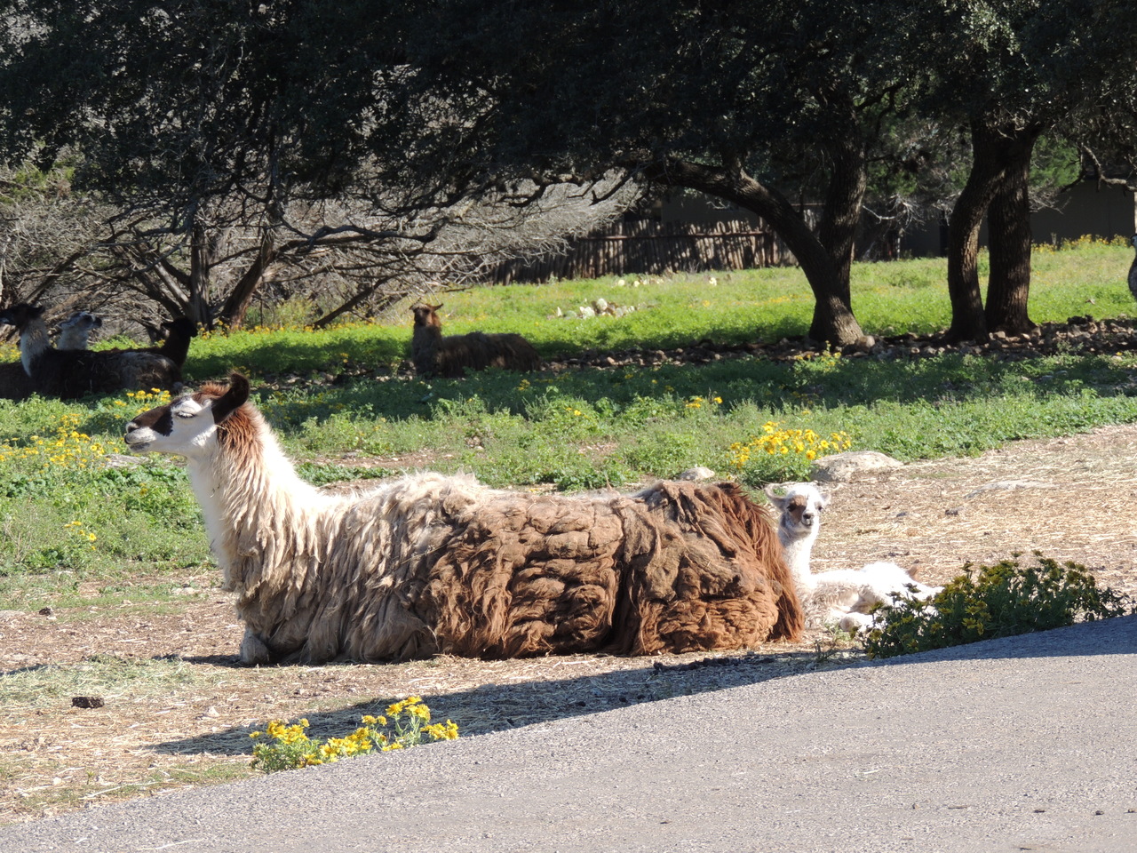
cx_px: 568
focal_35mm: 170
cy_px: 426
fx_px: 5584
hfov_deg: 11.6
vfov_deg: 8.7
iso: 100
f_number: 4.5
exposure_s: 1/320
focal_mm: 30.3
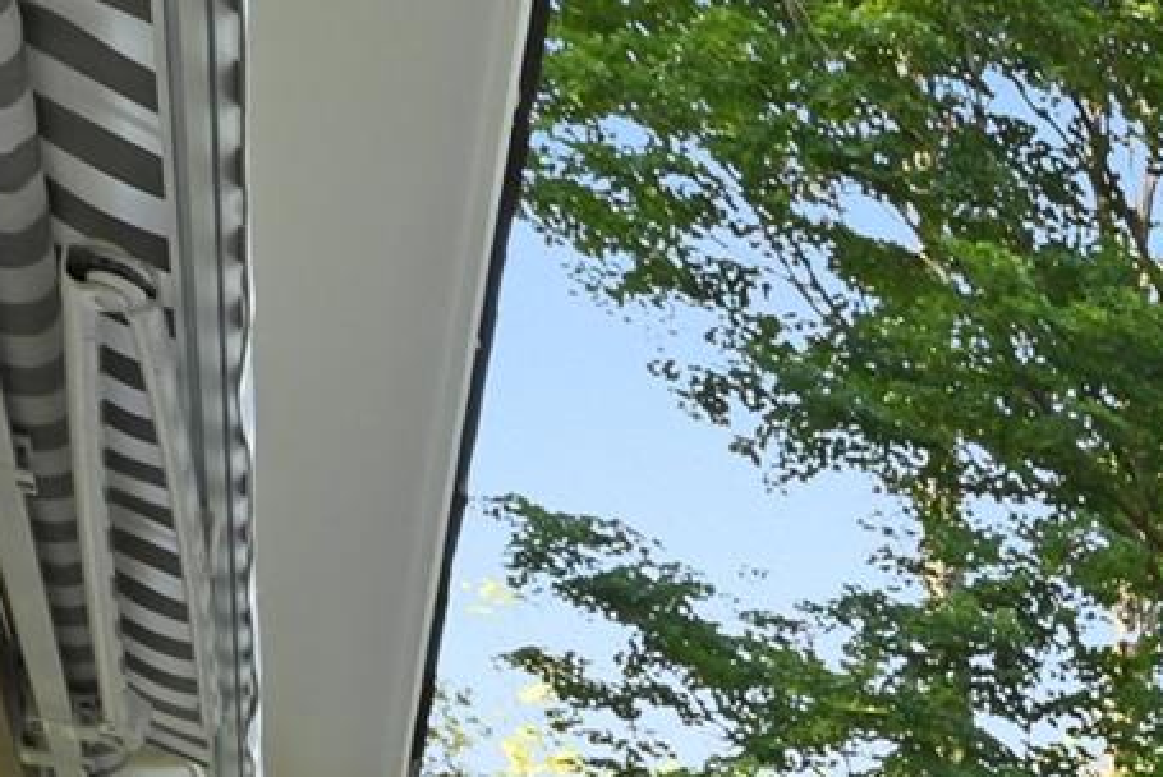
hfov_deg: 20.0
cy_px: 1562
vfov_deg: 16.4
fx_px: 2036
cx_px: 2221
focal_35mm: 63
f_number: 9
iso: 640
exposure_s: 1/125
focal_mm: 14
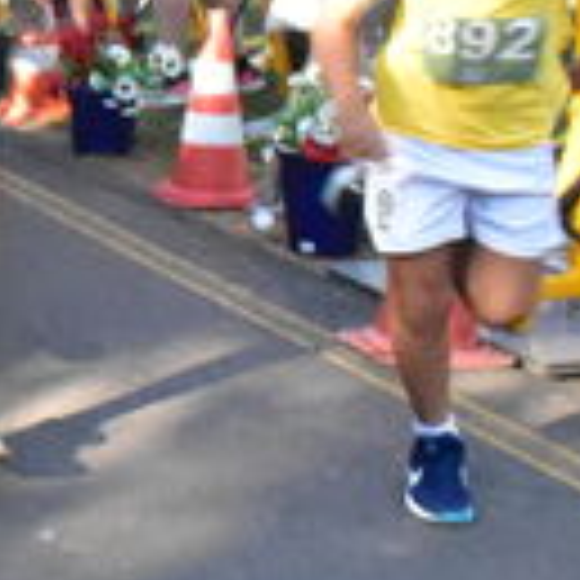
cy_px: 126
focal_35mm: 107
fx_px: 2028
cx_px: -459
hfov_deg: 14.4
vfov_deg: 16.2
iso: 3200
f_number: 22
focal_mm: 18
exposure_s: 1/200
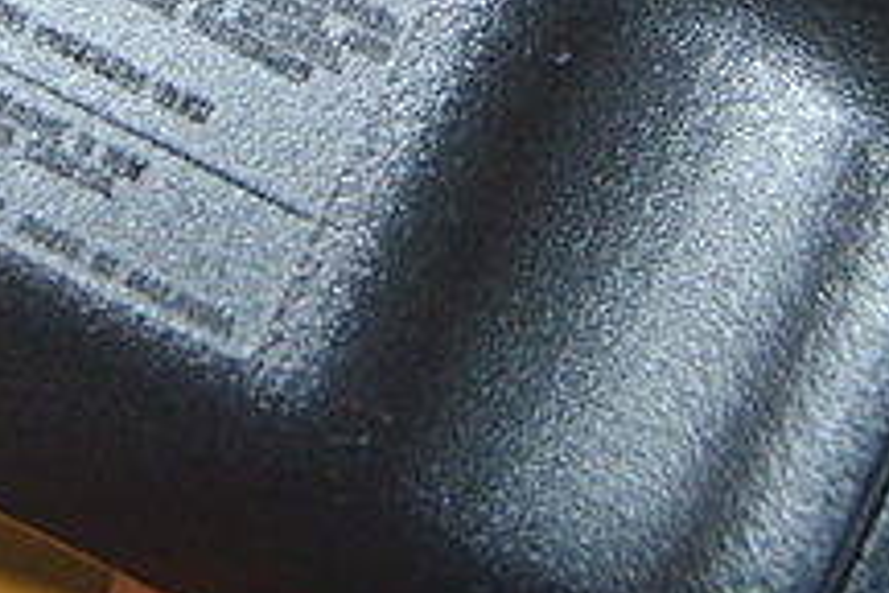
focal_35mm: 125
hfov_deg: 16.3
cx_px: 198
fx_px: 3087
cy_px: -290
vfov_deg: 10.6
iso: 640
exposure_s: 1/60
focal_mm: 18
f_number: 3.5
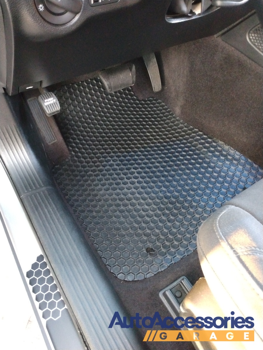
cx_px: 132
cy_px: 175
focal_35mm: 20
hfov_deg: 66.0
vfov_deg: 81.7
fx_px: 203
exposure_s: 1/15
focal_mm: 3.54
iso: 1356
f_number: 2
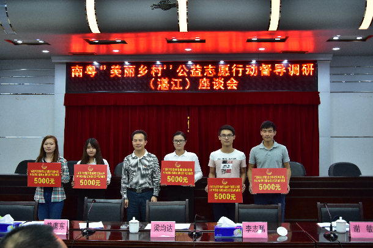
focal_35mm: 48
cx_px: 186
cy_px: 124
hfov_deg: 41.1
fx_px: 497
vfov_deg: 28.0
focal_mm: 32
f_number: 5.6
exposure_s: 1/25
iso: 800
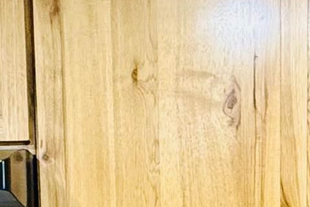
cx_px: 165
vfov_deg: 12.6
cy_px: 430
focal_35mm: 94
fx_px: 809
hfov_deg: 21.7
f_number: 2.2
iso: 320
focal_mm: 2.22
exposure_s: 1/60
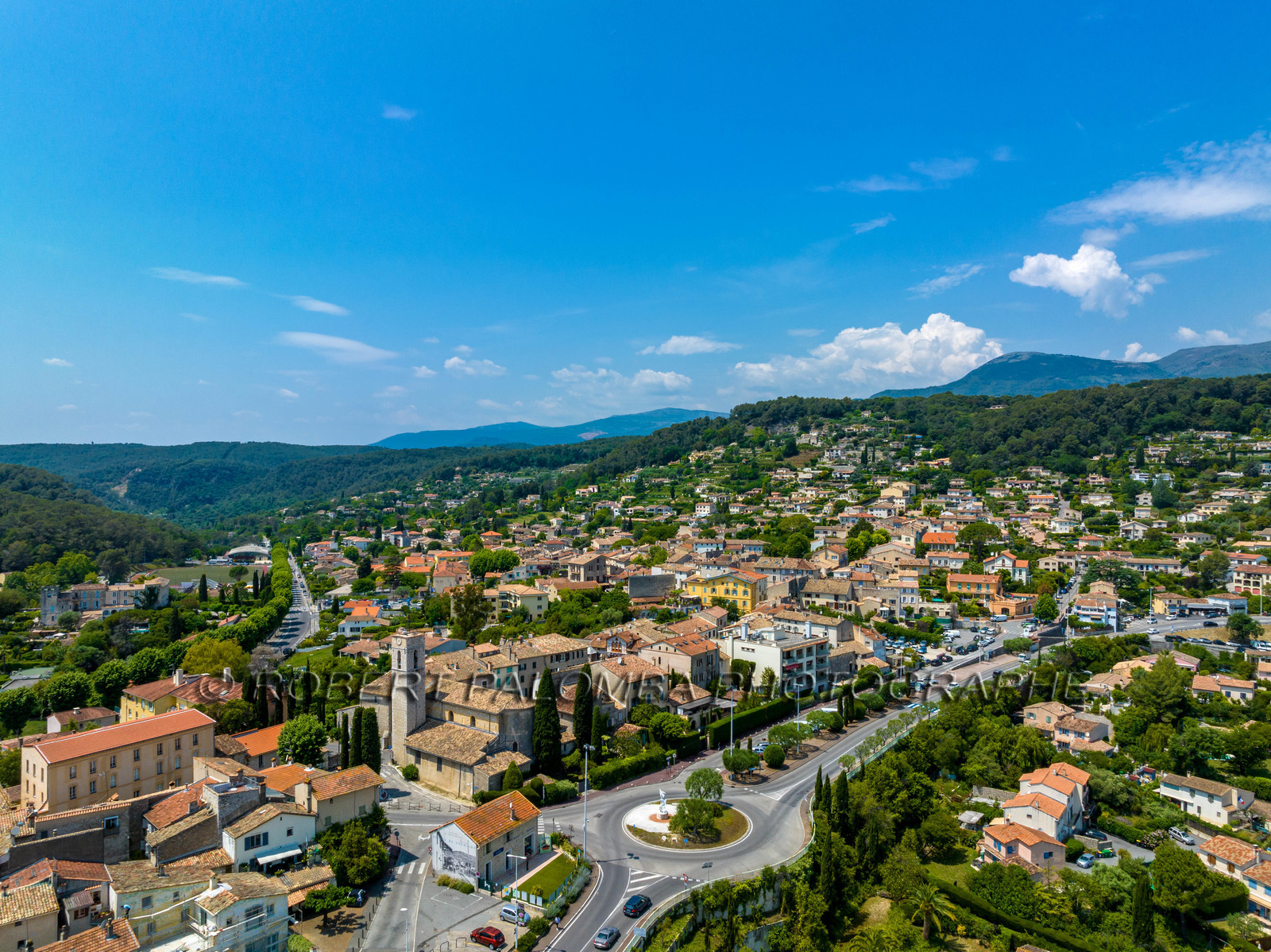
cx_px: 636
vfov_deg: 56.8
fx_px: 881
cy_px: 476
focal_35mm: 24
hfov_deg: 71.6
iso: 100
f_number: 11
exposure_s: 1/200
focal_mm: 12.3
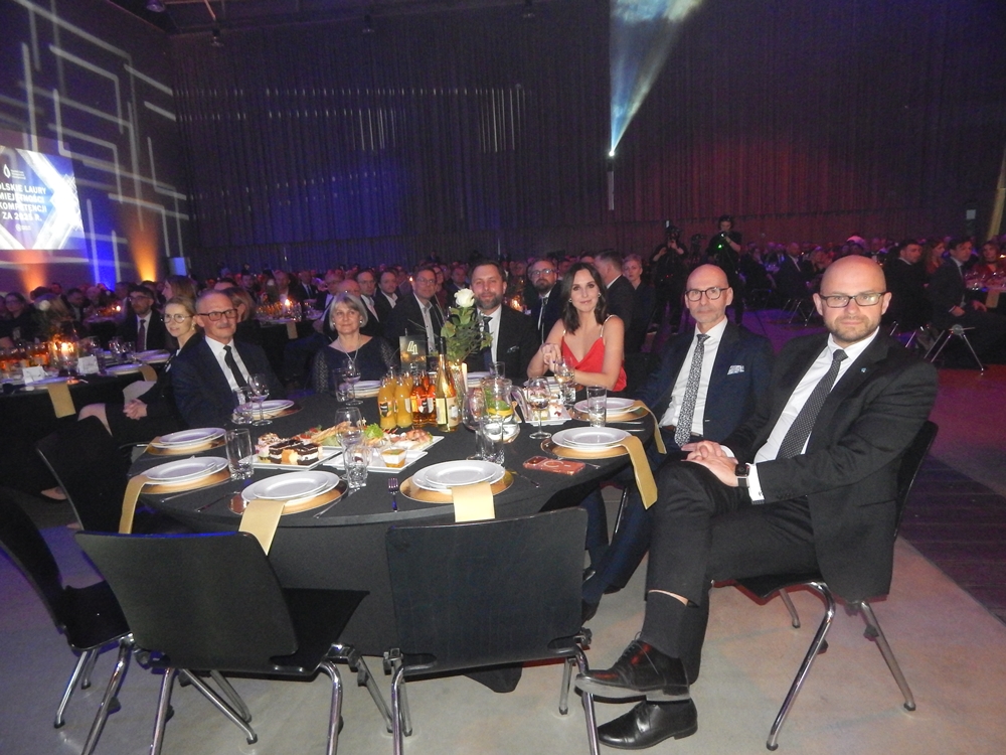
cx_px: 503
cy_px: 378
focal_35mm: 23
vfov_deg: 58.9
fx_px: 668
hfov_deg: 73.9
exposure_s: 1/30
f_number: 3
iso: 800
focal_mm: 4
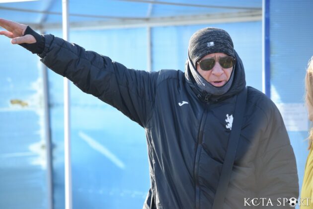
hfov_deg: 8.1
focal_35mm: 255
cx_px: 156
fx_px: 2217
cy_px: 104
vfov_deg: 5.4
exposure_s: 1/800
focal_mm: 170
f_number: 5
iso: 800
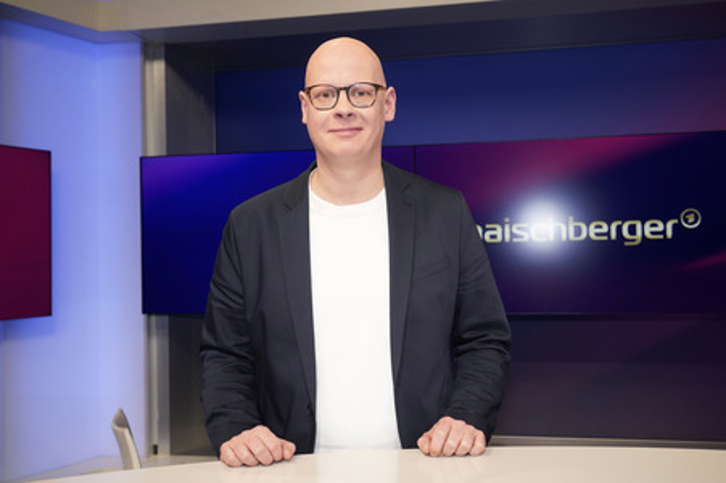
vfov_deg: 39.9
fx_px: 665
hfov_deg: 57.3
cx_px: 363
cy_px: 242
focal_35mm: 33
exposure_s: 1/125
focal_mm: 33
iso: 2000
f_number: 5.6
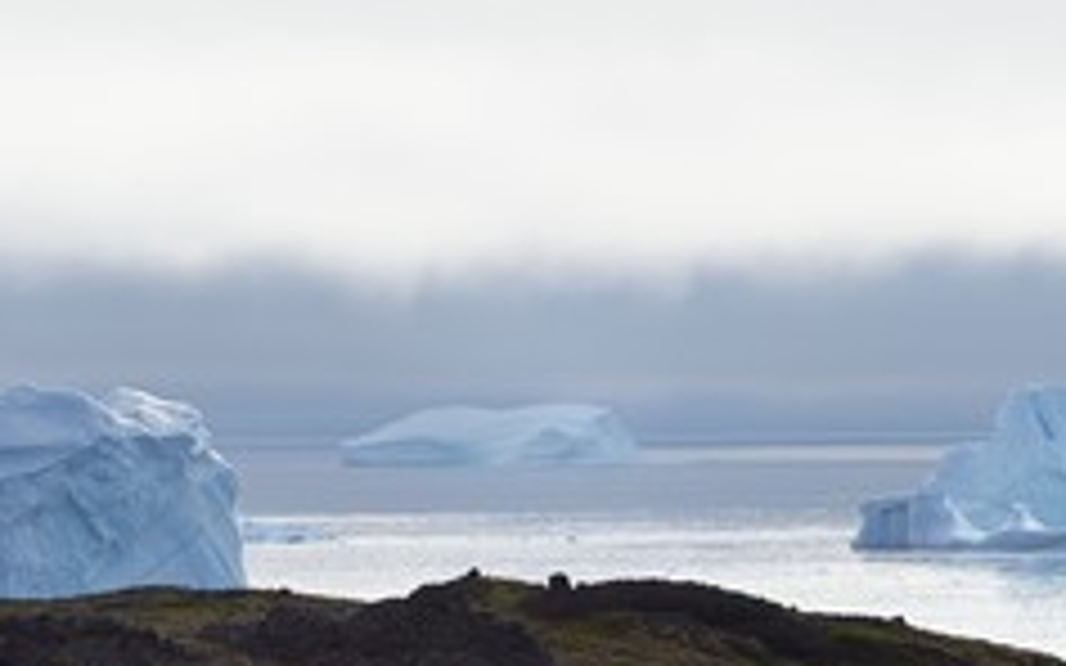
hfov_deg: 5.8
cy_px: 572
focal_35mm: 361
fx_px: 10485
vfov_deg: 3.6
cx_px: 765
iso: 200
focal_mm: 200
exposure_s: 1/250
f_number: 16
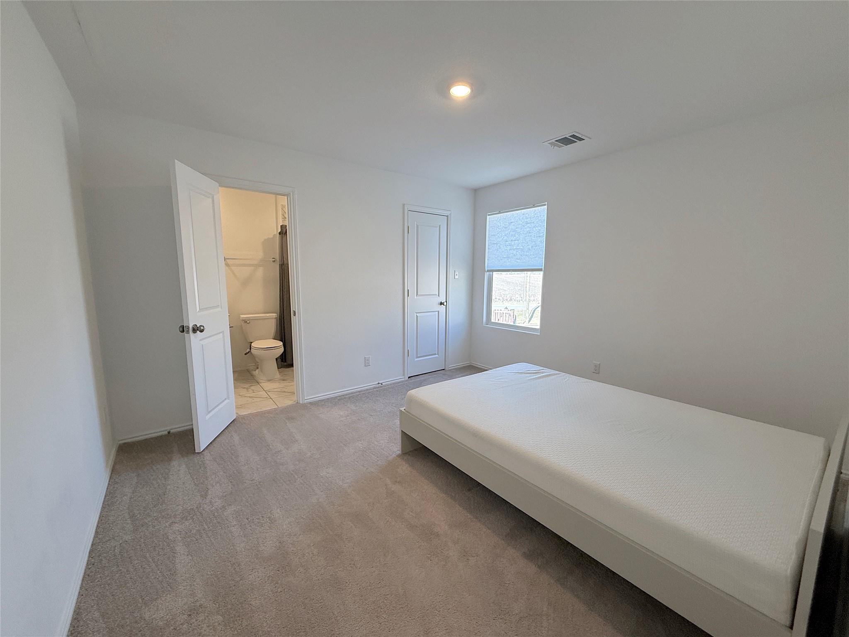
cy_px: 318
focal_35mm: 14
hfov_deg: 102.1
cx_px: 424
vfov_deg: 85.7
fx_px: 343
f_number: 2.2
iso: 160
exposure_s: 1/120
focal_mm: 2.22
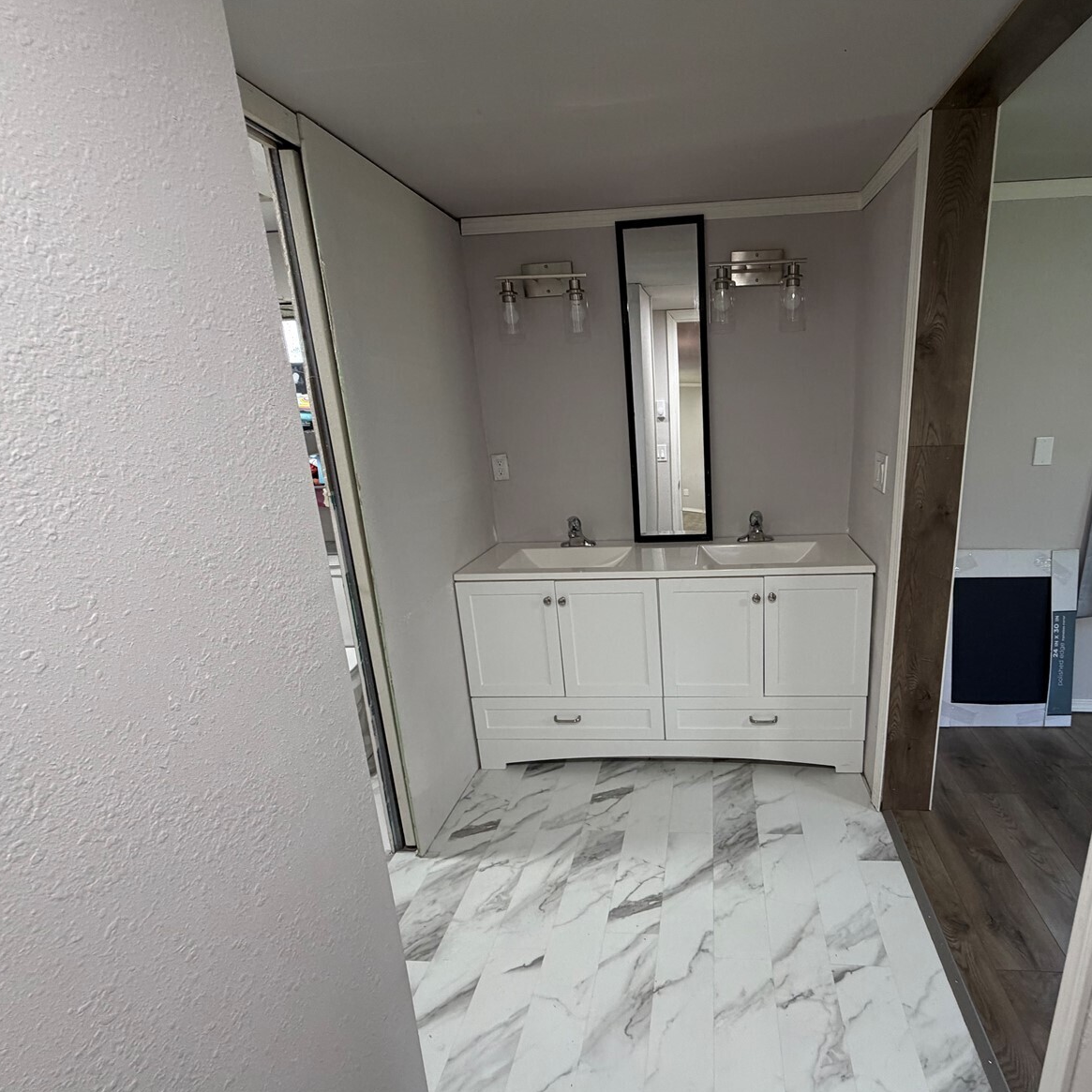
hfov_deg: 82.7
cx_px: 666
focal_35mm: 17
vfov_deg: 84.0
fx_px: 607
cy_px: 556
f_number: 2.2
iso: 320
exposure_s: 1/120
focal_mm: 2.22
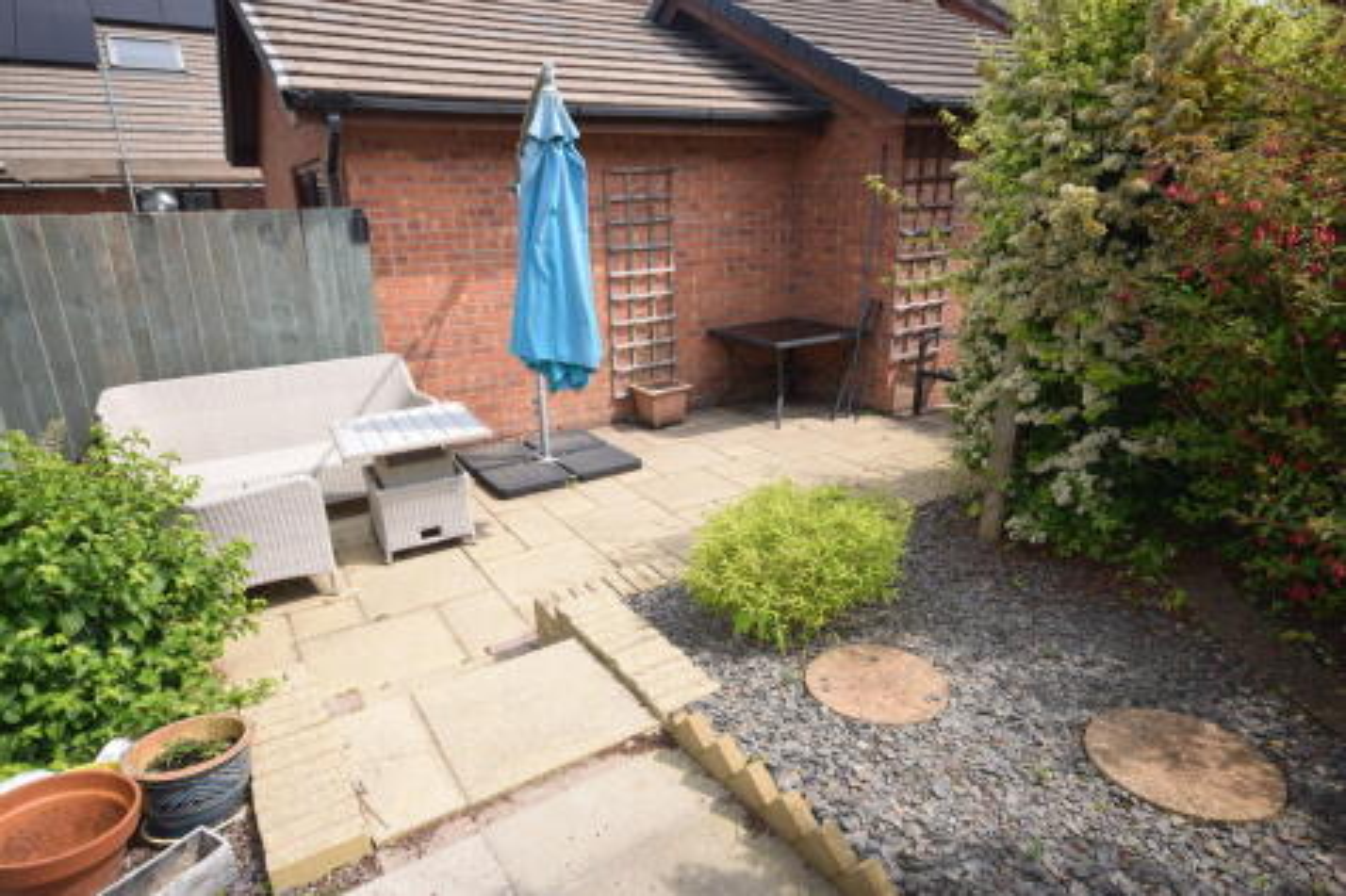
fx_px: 785
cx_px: 673
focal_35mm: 21
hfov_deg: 81.2
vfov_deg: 59.5
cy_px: 448
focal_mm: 14
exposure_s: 1/200
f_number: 8
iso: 100
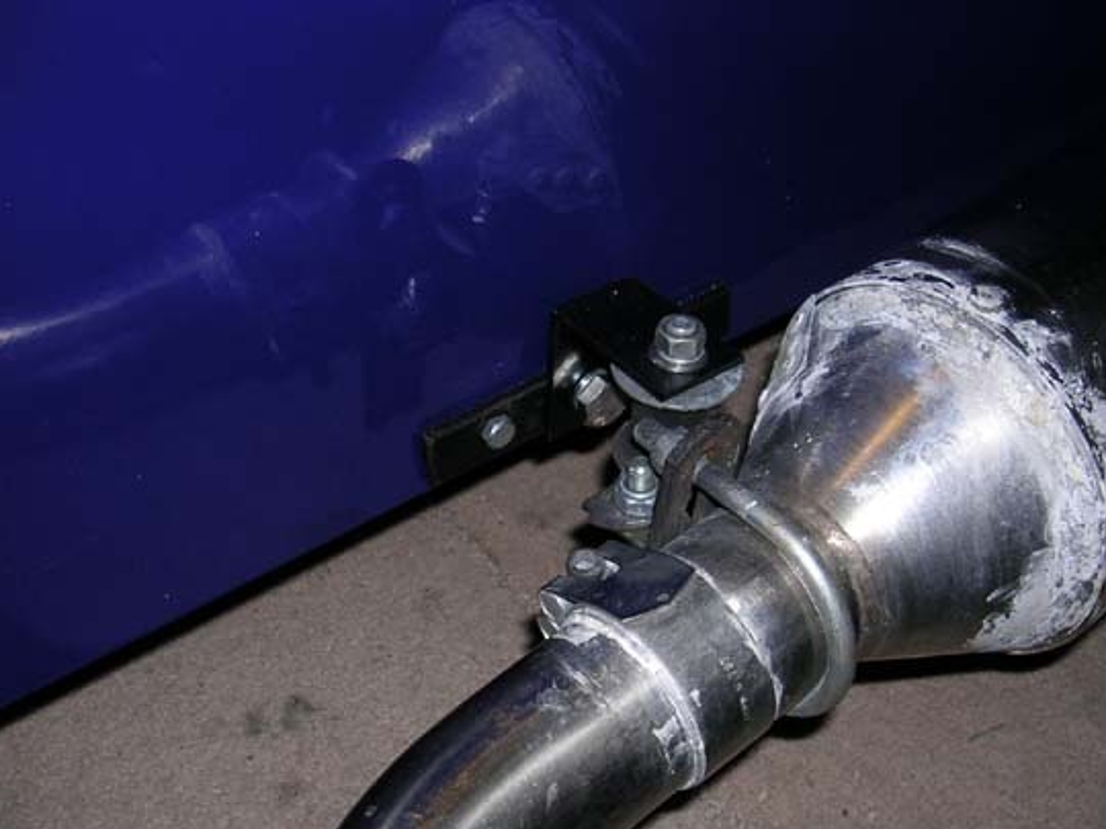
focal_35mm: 45
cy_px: 459
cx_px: 639
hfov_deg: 42.0
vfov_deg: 32.2
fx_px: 1438
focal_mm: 5.8
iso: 50
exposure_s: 1/60.1
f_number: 2.8
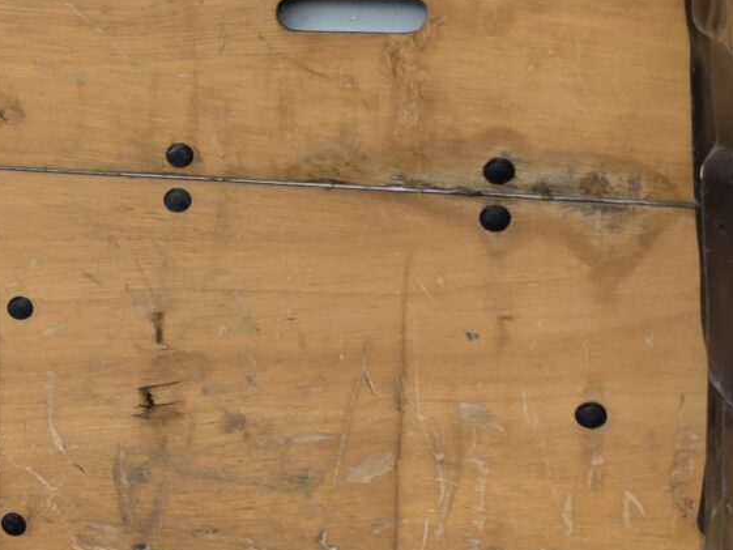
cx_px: -915
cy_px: 120
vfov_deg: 14.0
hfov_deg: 14.2
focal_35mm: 105
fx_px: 2224
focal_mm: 6.25
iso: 64
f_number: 1.7
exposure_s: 1/180
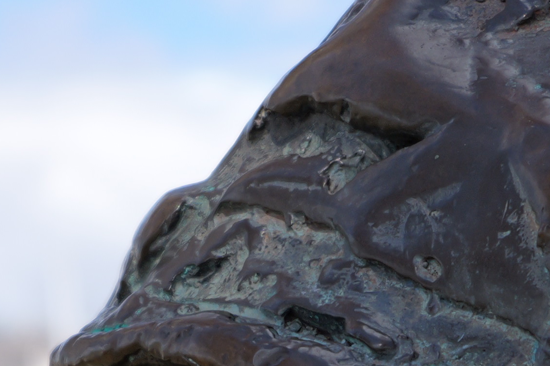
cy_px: 951
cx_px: 222
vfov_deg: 6.2
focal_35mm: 211
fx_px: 3223
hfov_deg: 9.8
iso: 200
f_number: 6.3
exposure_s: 1/500
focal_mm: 40
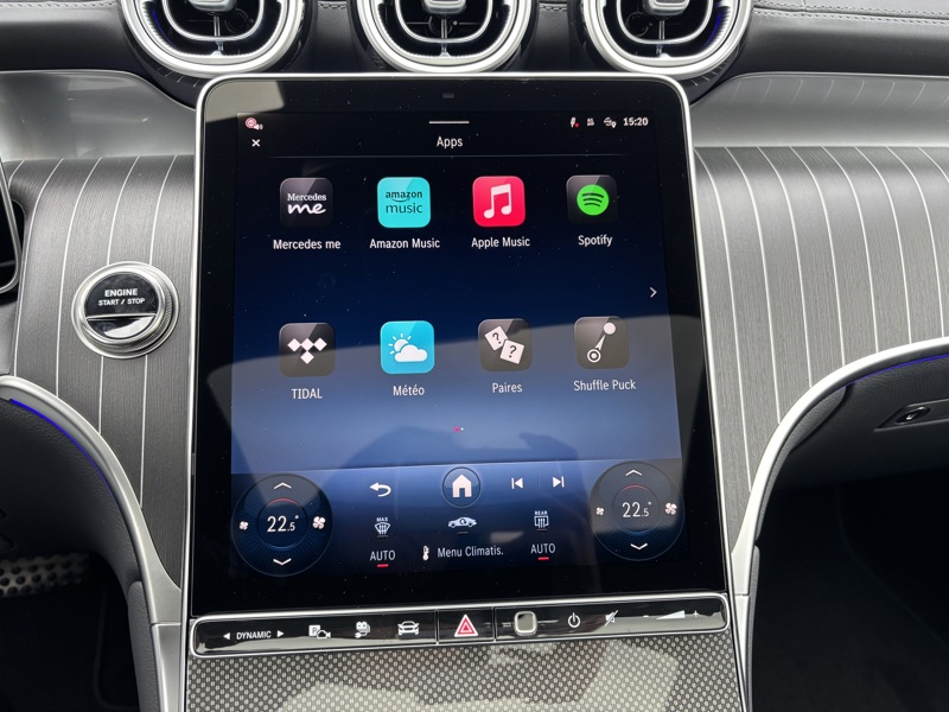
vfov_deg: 53.1
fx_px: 713
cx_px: 474
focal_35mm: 26
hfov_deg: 67.3
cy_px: 356
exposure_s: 1/88
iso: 125
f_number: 1.6
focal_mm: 5.96
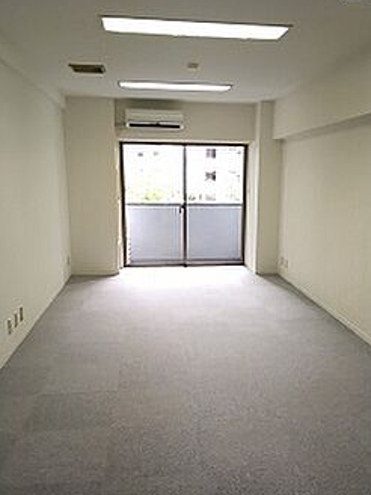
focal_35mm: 34
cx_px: 216
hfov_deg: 41.7
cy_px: 284
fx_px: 486
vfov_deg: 53.8
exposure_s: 1/30
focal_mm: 4.15
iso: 25
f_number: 2.2
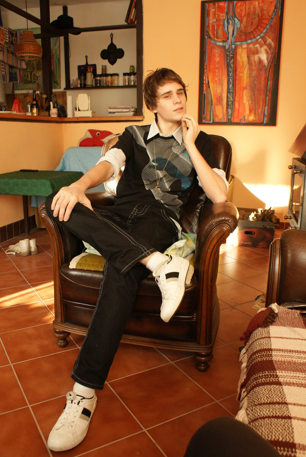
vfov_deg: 61.9
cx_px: 153
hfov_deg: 43.7
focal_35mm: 30
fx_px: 381
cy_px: 228
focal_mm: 20
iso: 400
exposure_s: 1/40
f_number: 5.6
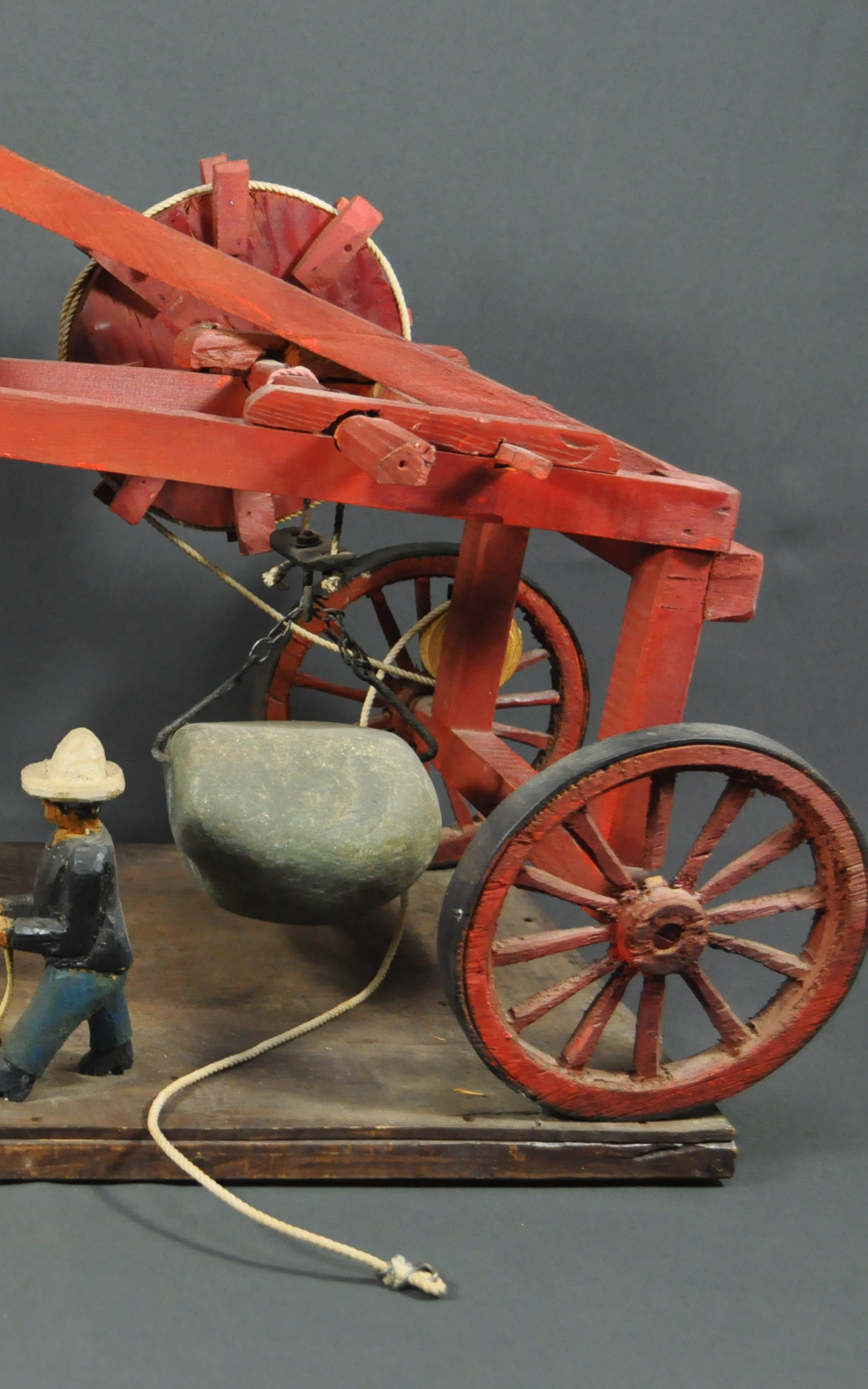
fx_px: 2119
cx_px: -173
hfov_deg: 21.5
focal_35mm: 56
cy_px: 703
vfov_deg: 36.3
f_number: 4
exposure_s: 1/100
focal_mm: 24
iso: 1600
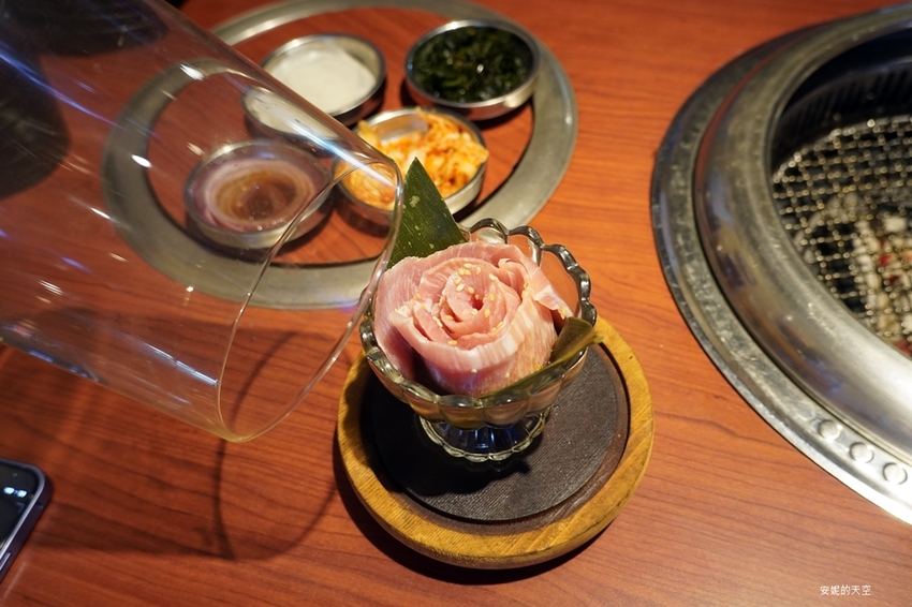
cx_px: 456
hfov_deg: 61.9
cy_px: 304
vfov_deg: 43.6
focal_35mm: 30
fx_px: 760
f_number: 4
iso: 1000
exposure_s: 1/25
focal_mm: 20
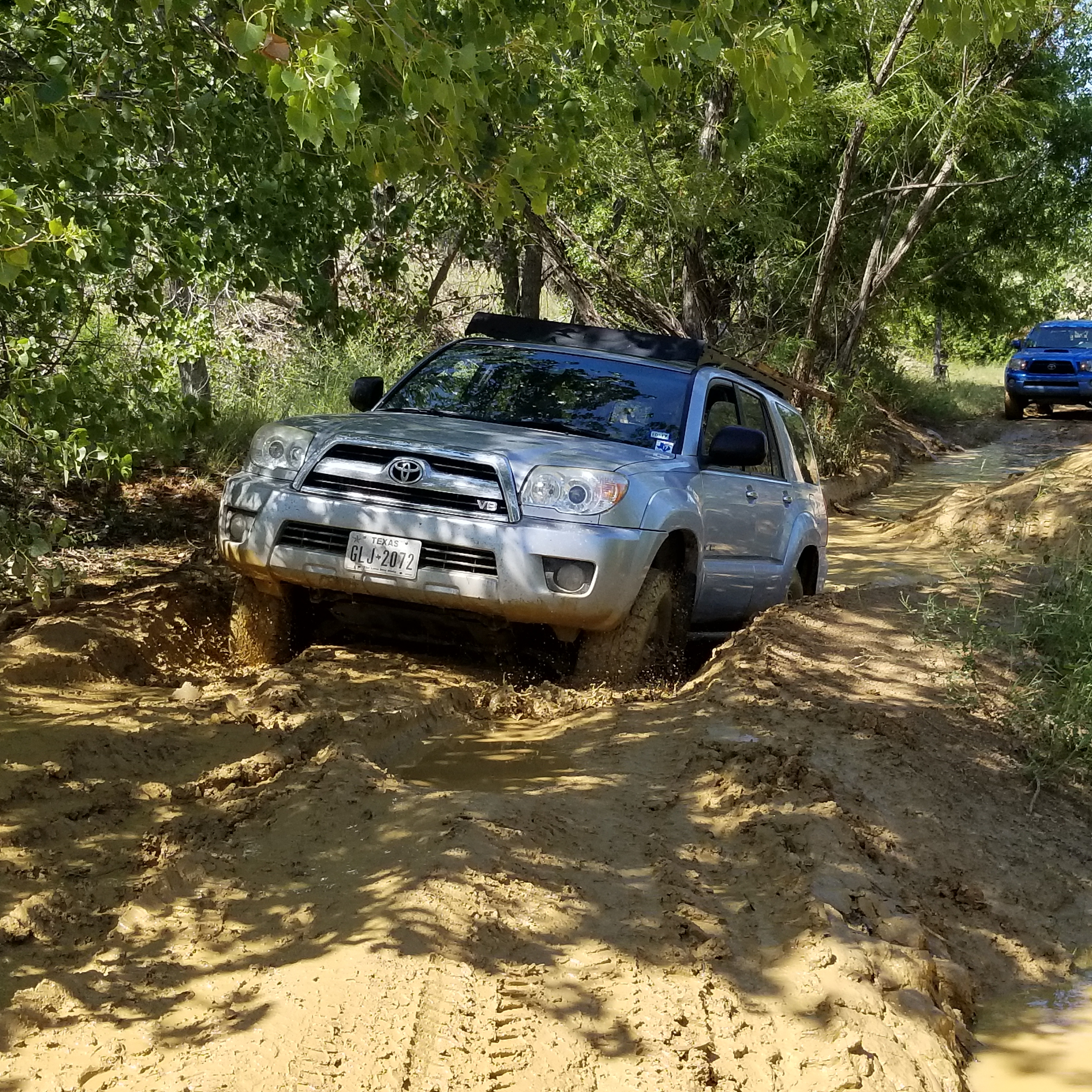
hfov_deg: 51.8
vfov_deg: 52.5
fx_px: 1106
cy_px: 541
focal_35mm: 31
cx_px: 700
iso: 50
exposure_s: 1/1196
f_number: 1.7
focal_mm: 4.25
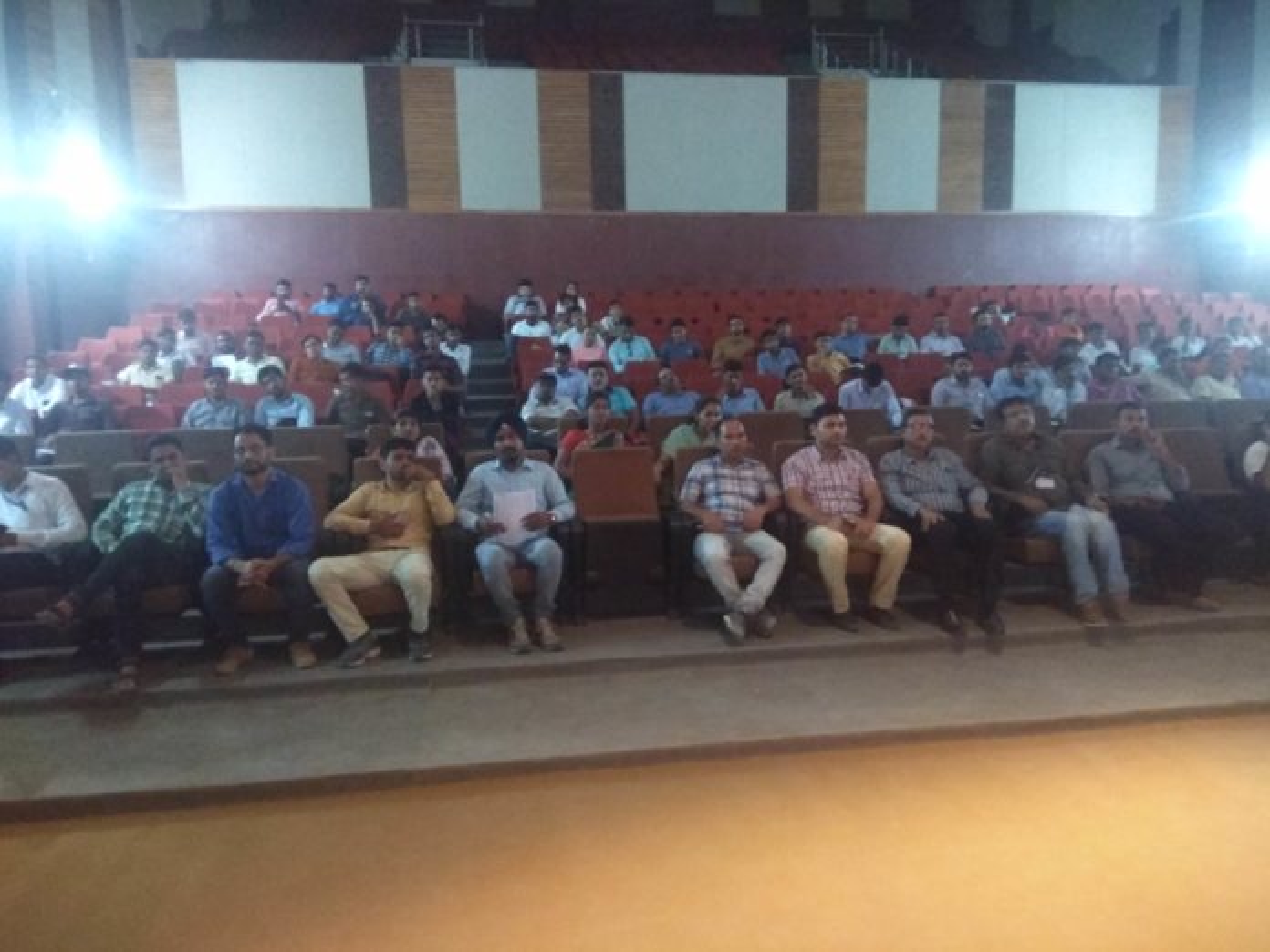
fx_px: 770
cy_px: 476
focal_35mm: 21
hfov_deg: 79.0
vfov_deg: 63.4
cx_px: 635
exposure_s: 1/13
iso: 3200
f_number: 2
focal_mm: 3.57
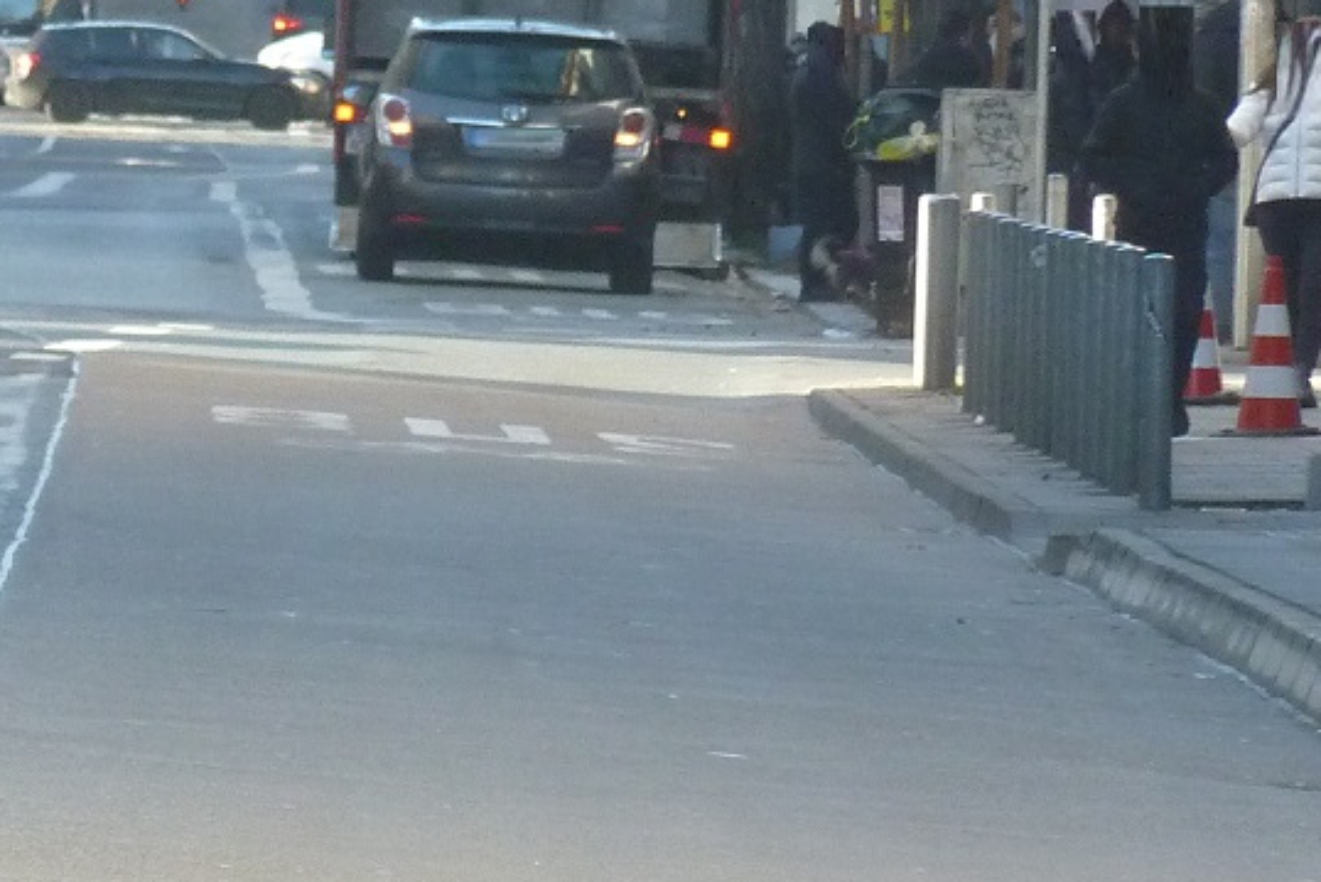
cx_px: 103
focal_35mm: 827
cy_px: 206
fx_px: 30353
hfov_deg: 2.5
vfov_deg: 1.7
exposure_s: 1/125
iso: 250
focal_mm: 49.2
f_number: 4.9
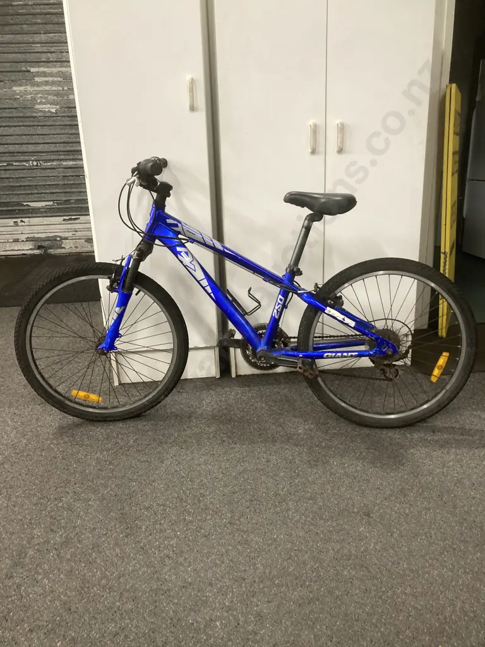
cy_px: 324
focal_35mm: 28
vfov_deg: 63.4
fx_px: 523
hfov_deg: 49.7
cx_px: 242
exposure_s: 1/50
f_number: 1.8
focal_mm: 3.99
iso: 160
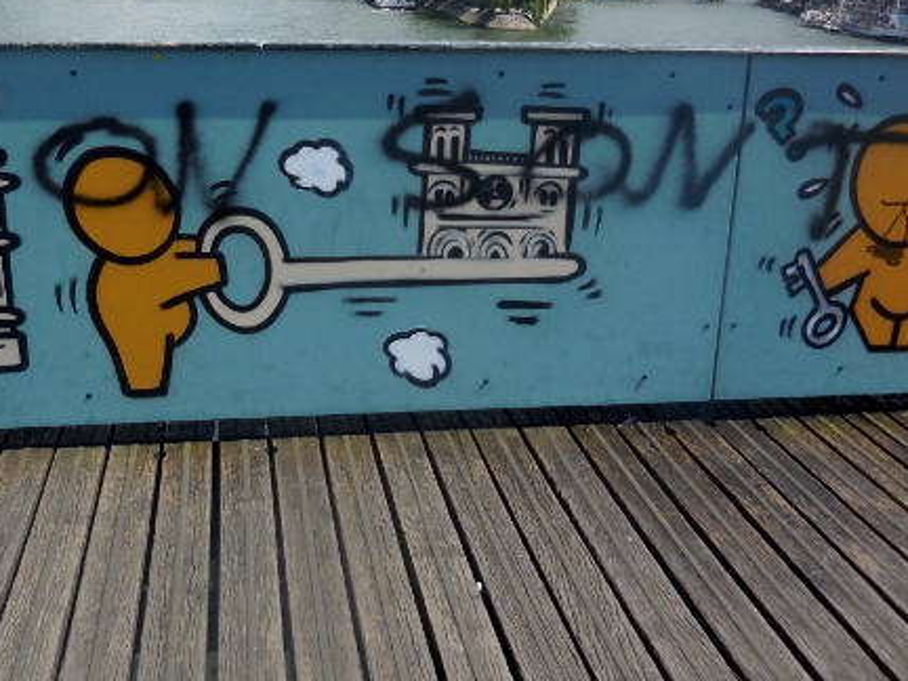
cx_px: 355
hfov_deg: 49.8
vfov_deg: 38.1
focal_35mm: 37
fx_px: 971
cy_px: 210
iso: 125
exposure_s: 1/1250
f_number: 3.3
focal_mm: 4.5
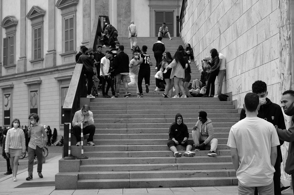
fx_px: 571
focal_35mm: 70
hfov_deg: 28.9
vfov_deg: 19.4
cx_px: 147
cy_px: 98
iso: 400
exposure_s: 1/400
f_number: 6.4
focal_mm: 46
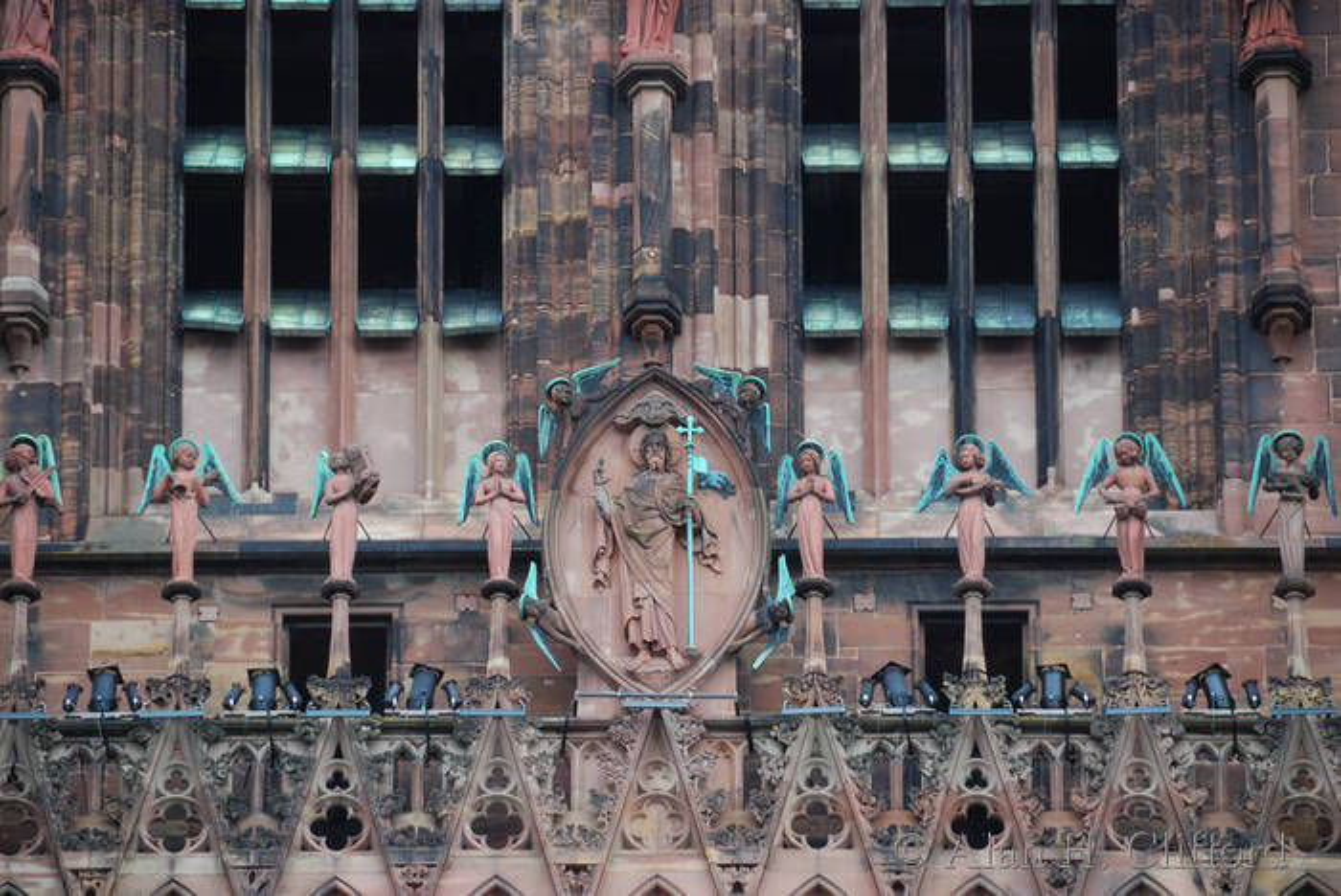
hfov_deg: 6.9
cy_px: 448
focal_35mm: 300
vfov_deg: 4.6
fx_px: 11184
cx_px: 670
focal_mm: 200
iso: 250
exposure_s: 1/200
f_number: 5.6
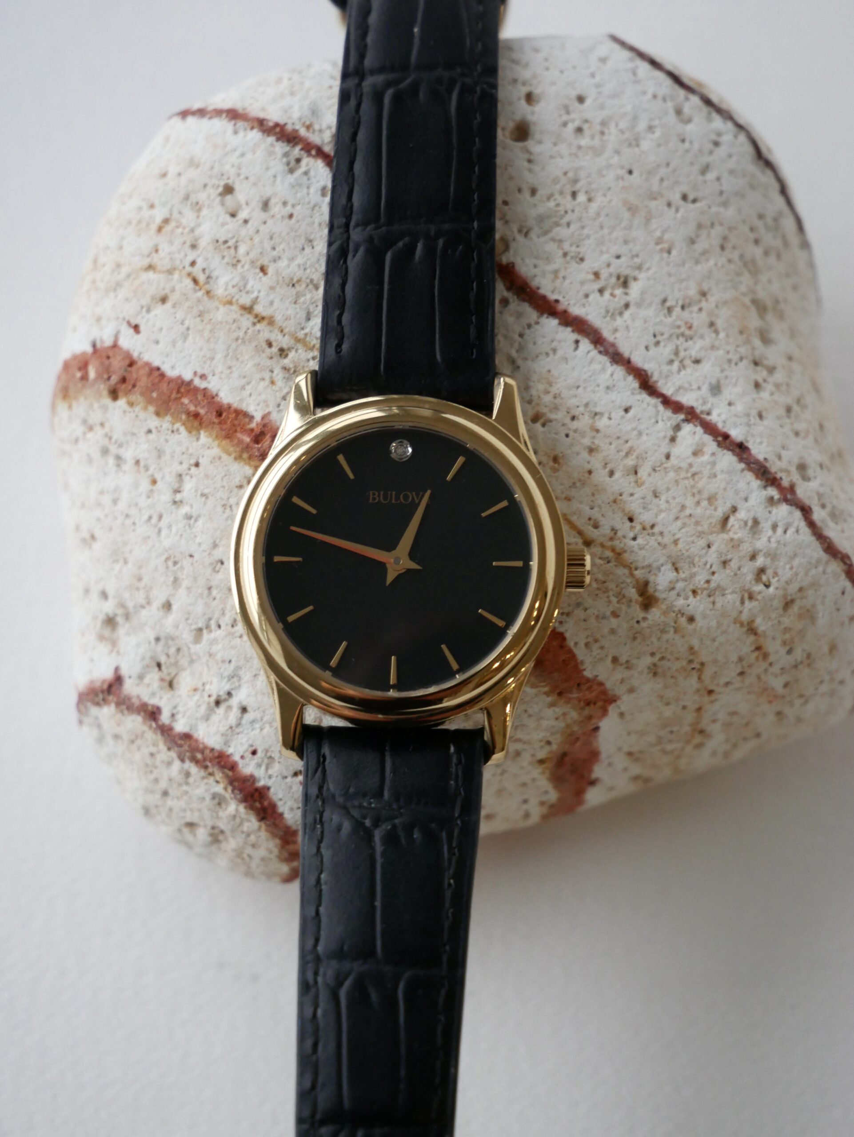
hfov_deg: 14.2
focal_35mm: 104
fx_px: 3419
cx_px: 427
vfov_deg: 18.9
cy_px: 568
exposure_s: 1/125
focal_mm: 52
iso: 1600
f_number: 5.6
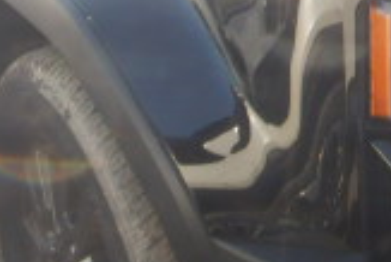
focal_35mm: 98
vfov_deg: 13.7
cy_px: -19
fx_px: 1065
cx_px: 362
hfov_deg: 20.3
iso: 125
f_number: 2.8
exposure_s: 1/125
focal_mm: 4.3
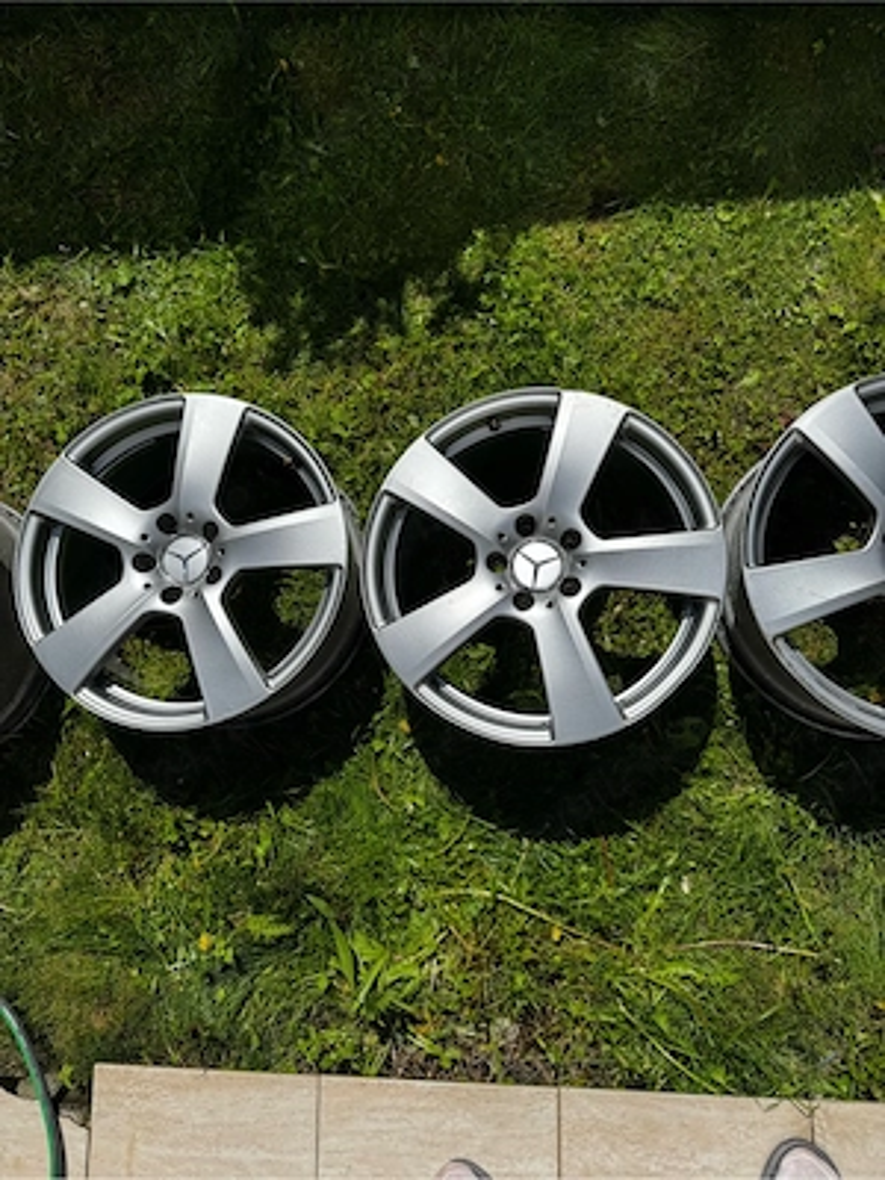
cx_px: 442
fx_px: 818
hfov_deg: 56.8
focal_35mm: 24
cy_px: 590
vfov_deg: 71.6
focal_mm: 6.76
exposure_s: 1/7092
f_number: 1.78
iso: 80
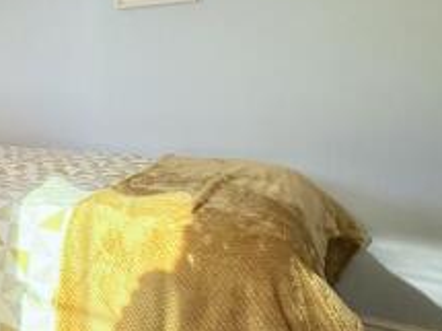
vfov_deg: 37.1
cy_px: 98
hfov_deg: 34.7
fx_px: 485
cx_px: -131
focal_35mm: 38
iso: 64
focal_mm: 2.22
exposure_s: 1/122
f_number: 2.2
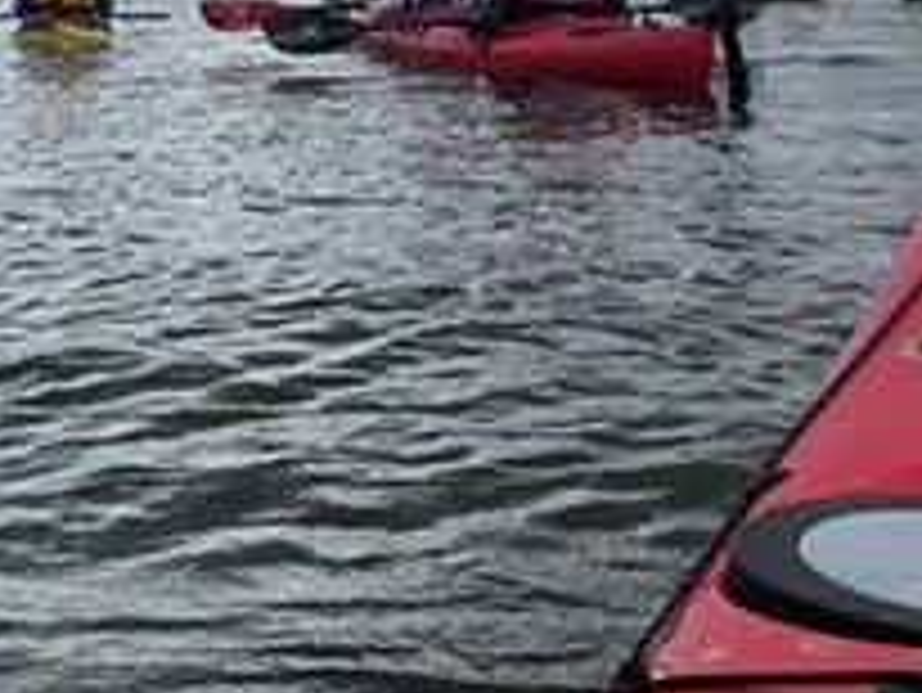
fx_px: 2159
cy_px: -364
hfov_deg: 24.1
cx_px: 351
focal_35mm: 81
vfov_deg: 16.5
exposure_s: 1/2681
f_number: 1.6
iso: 32
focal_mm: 4.2
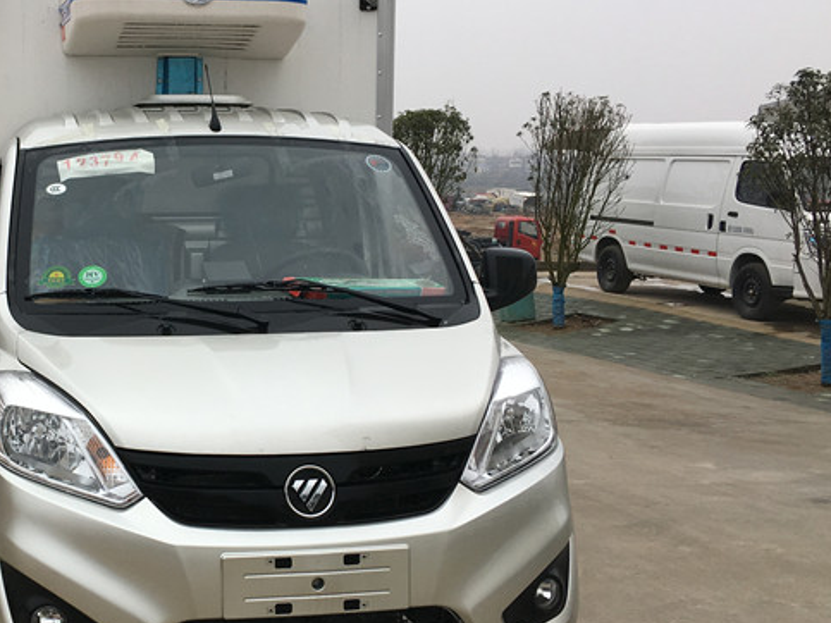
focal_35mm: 52
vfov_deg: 28.0
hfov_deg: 35.7
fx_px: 1248
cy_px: 350
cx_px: 174
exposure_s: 1/405
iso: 25
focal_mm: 4.15
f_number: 2.2
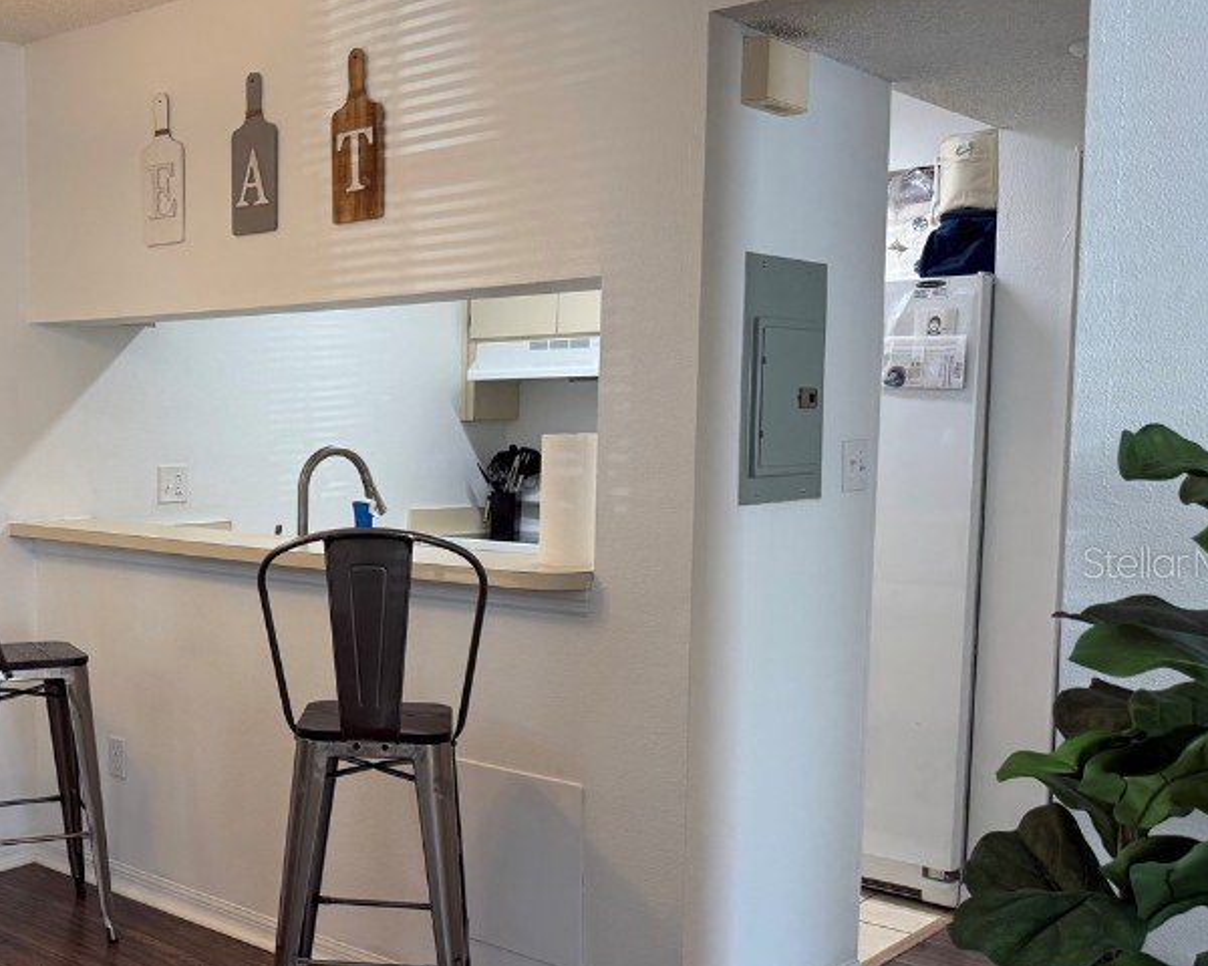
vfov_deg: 37.2
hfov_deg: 43.6
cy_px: 561
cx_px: 242
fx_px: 1430
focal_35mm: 40
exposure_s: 1/120
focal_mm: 6.76
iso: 125
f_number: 1.78
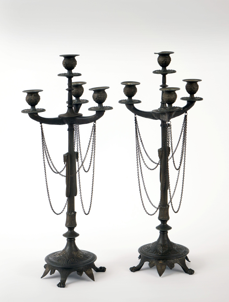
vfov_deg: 24.3
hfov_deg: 18.6
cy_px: 151
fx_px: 701
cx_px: 114
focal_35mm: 80
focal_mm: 40
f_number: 6.3
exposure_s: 1/100
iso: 200
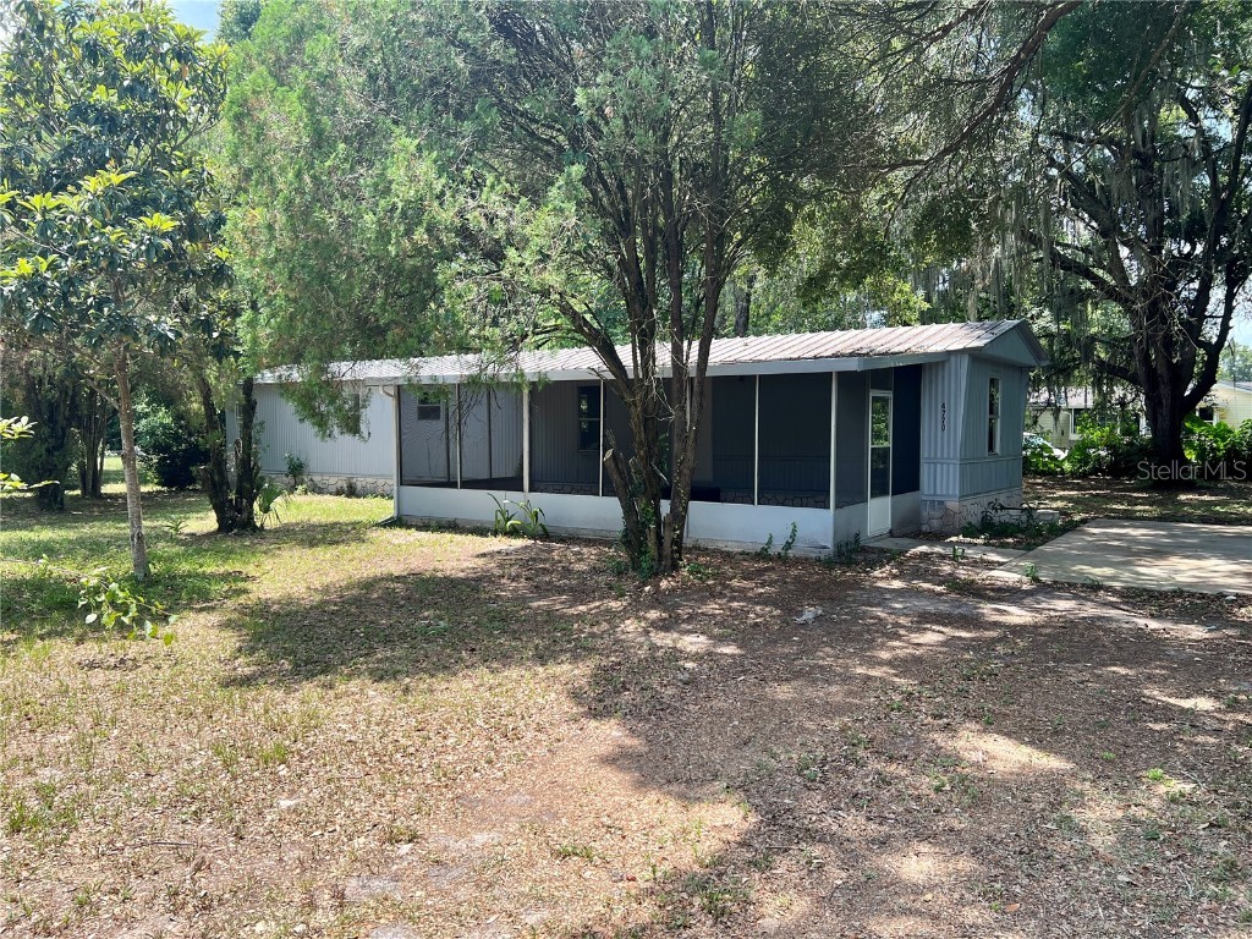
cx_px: 626
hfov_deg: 67.3
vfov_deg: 53.1
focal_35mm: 26
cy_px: 470
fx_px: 940
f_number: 1.5
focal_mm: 5.7
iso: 50
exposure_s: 1/1009
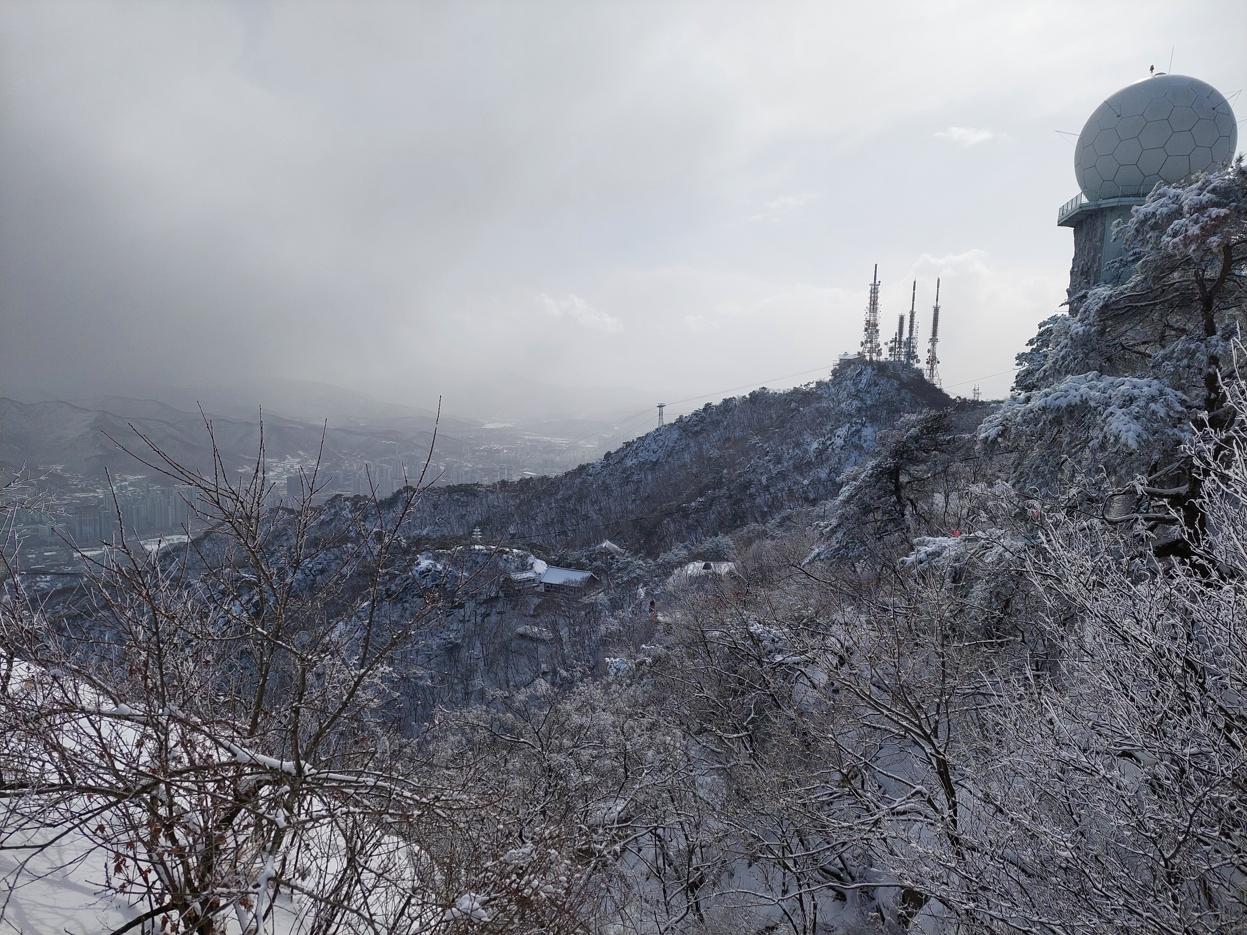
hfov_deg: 69.4
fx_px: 901
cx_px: 624
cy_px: 468
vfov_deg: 54.9
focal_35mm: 25
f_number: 1.8
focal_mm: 5.23
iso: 40
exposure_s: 1/3940
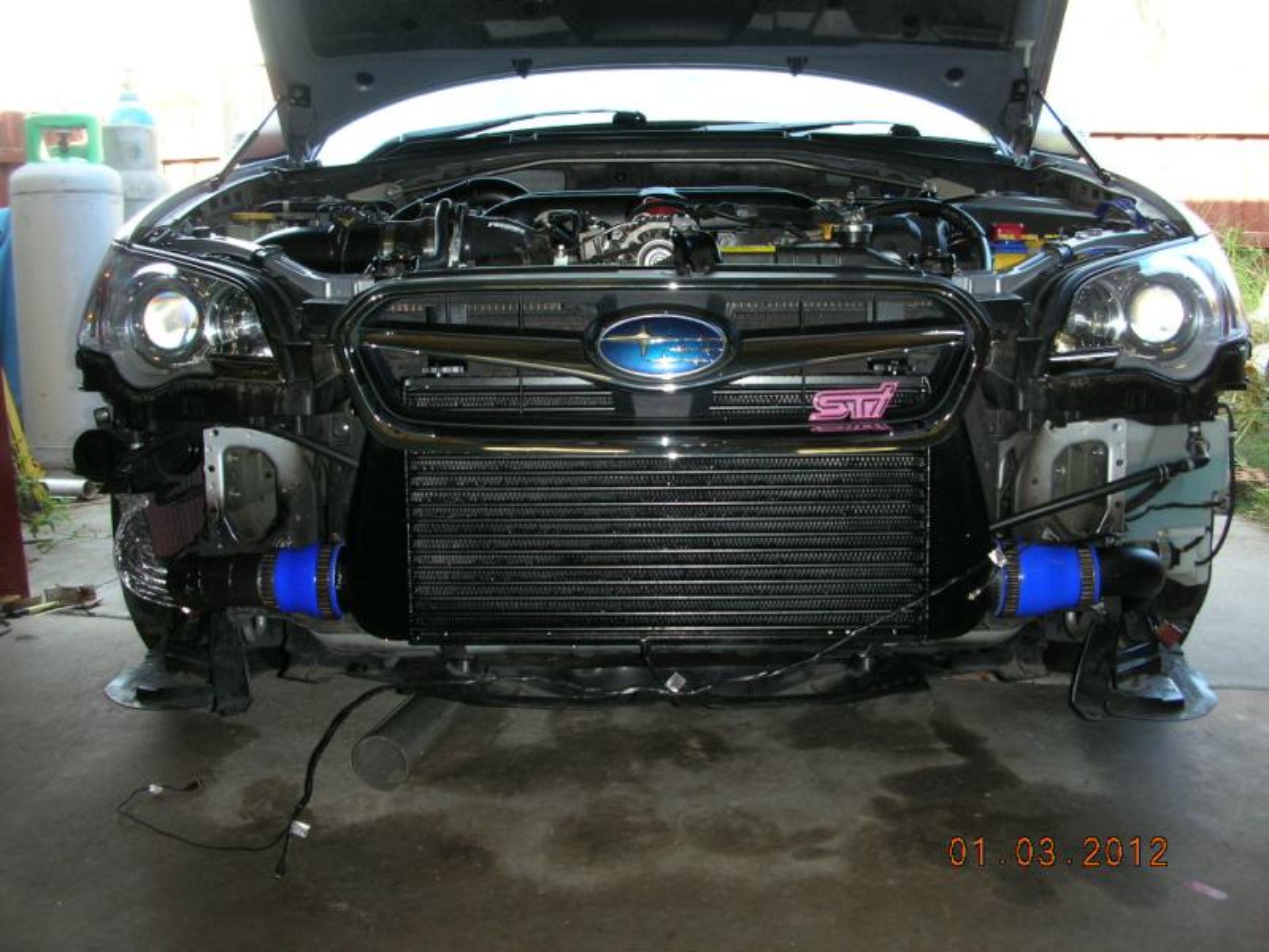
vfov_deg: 40.7
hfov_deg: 52.6
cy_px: 476
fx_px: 1283
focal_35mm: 35
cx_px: 634
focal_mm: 5.8
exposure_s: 1/60.1
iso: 82
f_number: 3
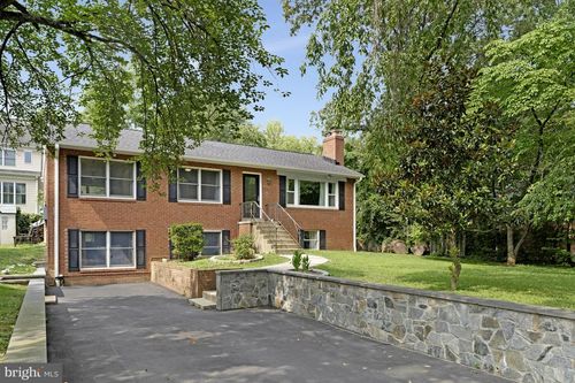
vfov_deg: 53.1
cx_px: 288
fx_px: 383
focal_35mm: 24
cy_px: 192
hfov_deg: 73.8
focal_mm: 24
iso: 100
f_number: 8
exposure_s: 1/50
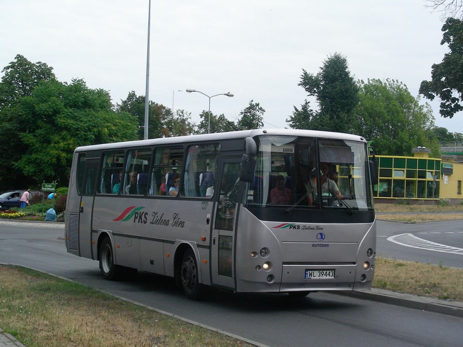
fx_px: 936
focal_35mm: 70
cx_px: 232
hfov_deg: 27.8
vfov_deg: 21.0
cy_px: 174
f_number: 4
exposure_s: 1/496
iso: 50
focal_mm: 11.7
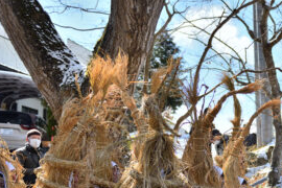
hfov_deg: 21.7
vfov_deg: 15.1
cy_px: 183
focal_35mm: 89
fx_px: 697
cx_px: 309
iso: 100
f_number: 2.8
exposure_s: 1/1600
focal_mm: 34
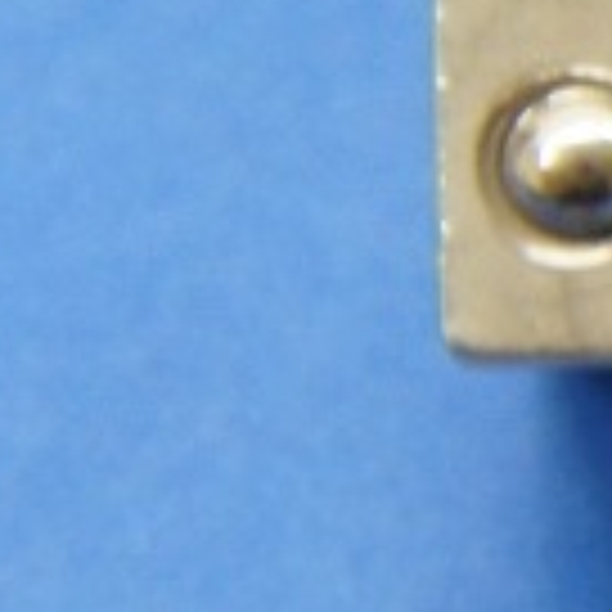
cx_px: 3254
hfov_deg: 3.5
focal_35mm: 451
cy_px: 418
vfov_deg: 3.9
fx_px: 9021
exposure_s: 1/50
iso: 400
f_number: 4
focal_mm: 30
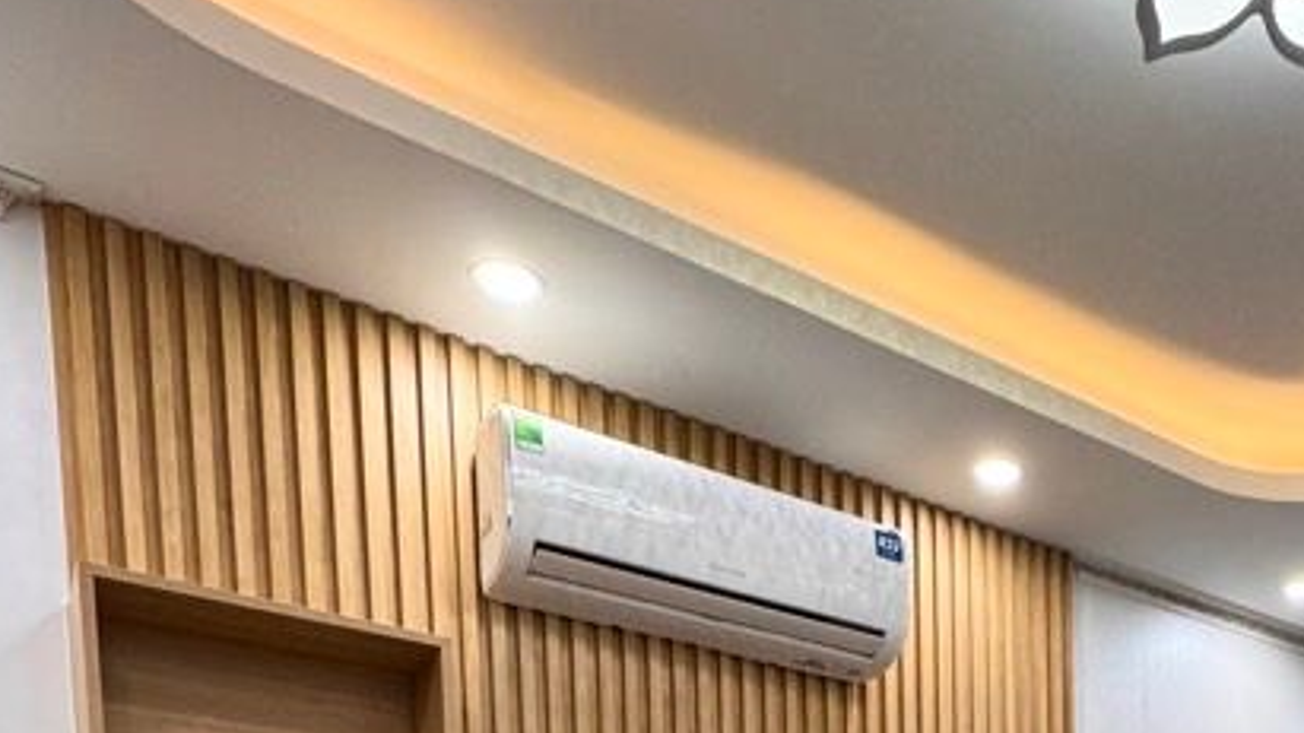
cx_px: 1076
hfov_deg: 49.2
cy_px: 1222
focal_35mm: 38
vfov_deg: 22.5
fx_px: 1314
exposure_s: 1/100
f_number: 2.2
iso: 160
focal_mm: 2.22
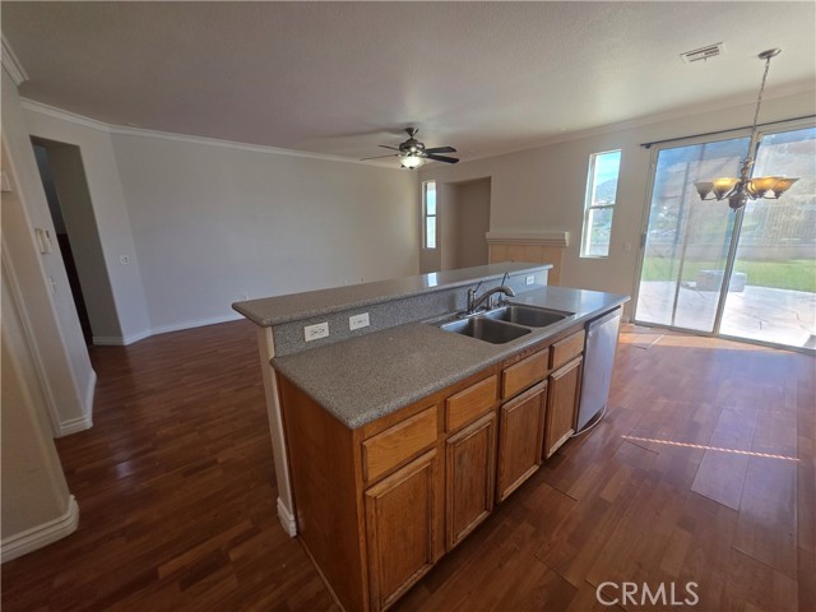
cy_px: 306
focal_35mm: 13
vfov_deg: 89.9
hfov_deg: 106.2
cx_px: 408
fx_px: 306
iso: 32
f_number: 1.9
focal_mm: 2.2
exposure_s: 1/120
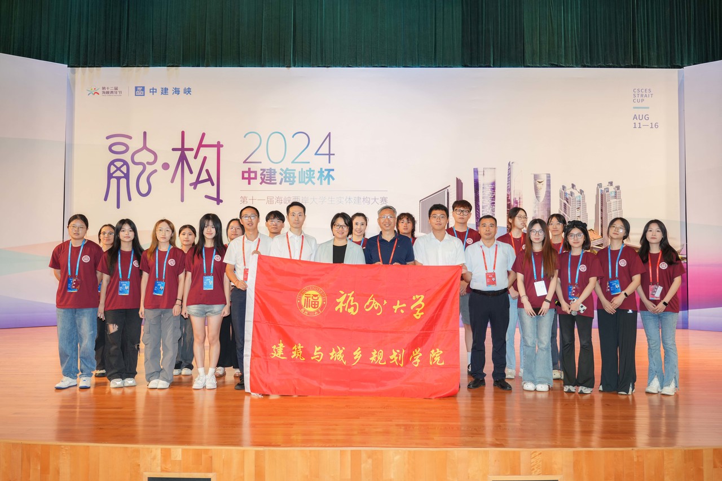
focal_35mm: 30
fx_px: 602
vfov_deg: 43.6
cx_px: 361
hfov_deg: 61.9
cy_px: 240
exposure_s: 1/60
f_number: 4
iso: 500
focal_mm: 30
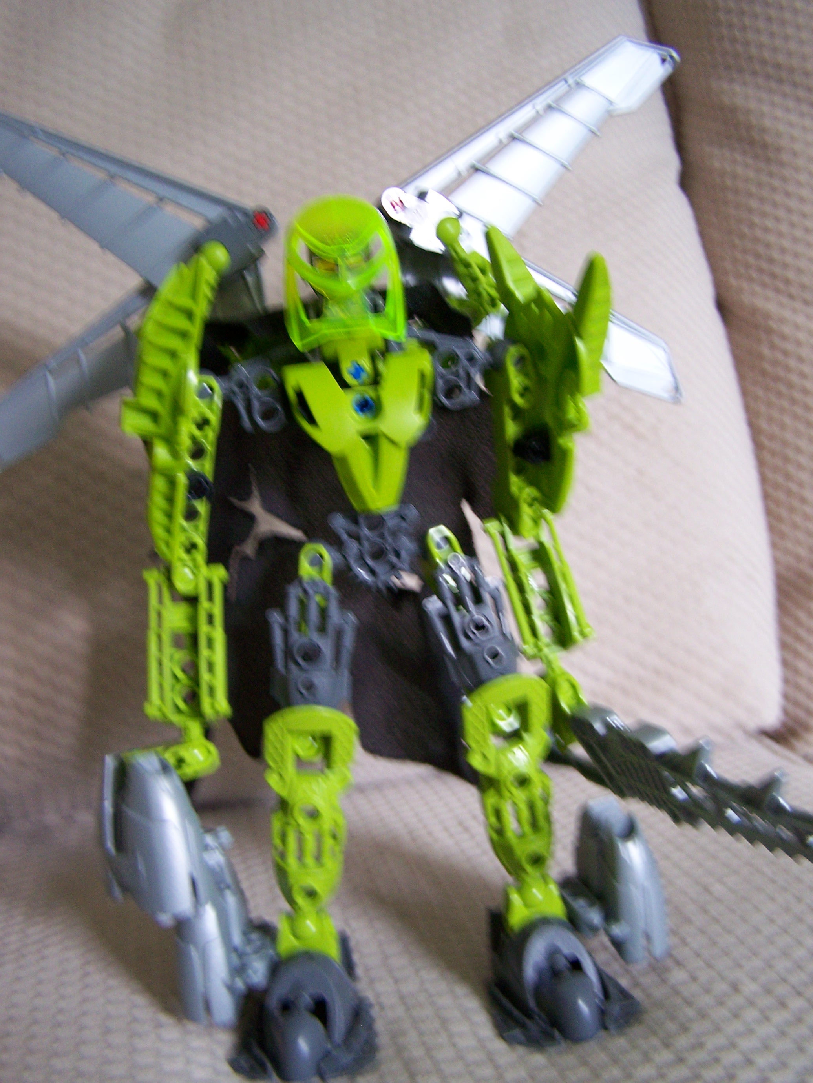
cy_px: 554
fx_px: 1221
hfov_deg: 36.8
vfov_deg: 47.9
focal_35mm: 39
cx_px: 402
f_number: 2.8
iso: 160
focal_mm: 6.3
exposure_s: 1/8
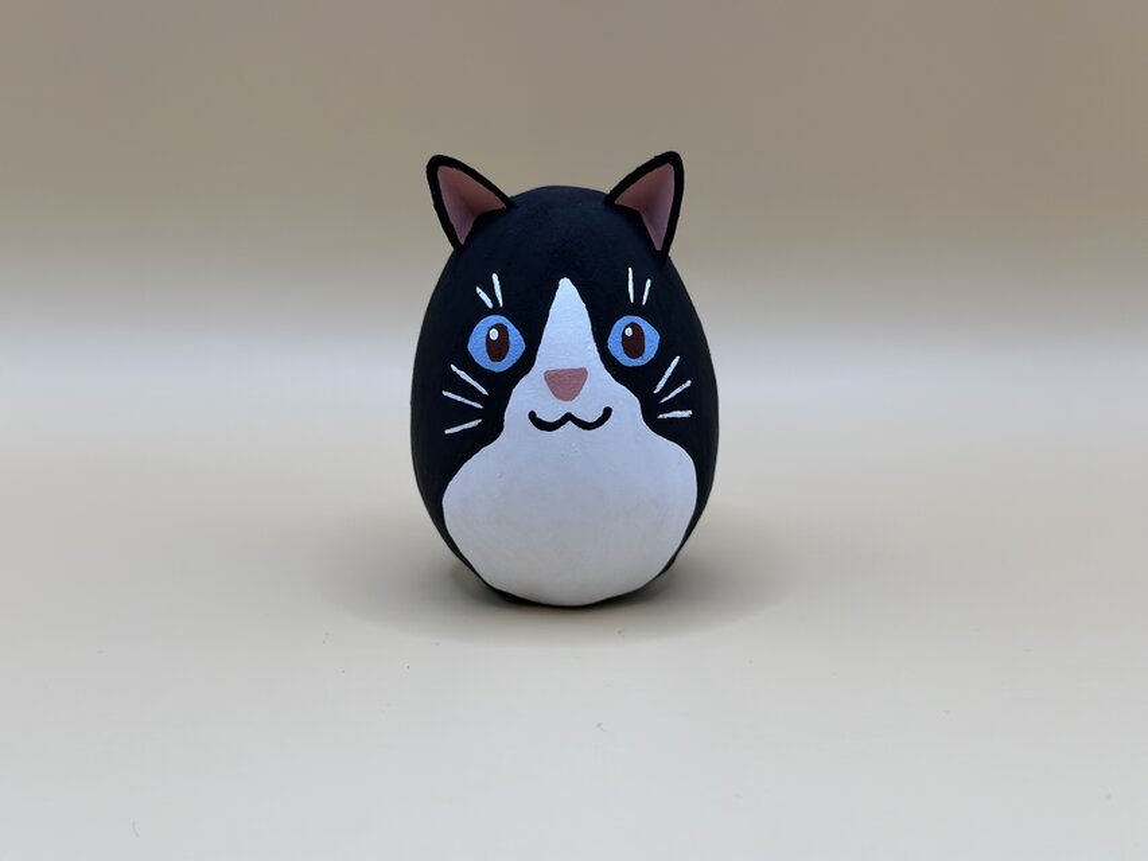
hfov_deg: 39.7
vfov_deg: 30.3
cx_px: 574
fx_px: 1592
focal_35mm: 48
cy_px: 430
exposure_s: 1/342
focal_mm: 6.86
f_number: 1.78
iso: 80
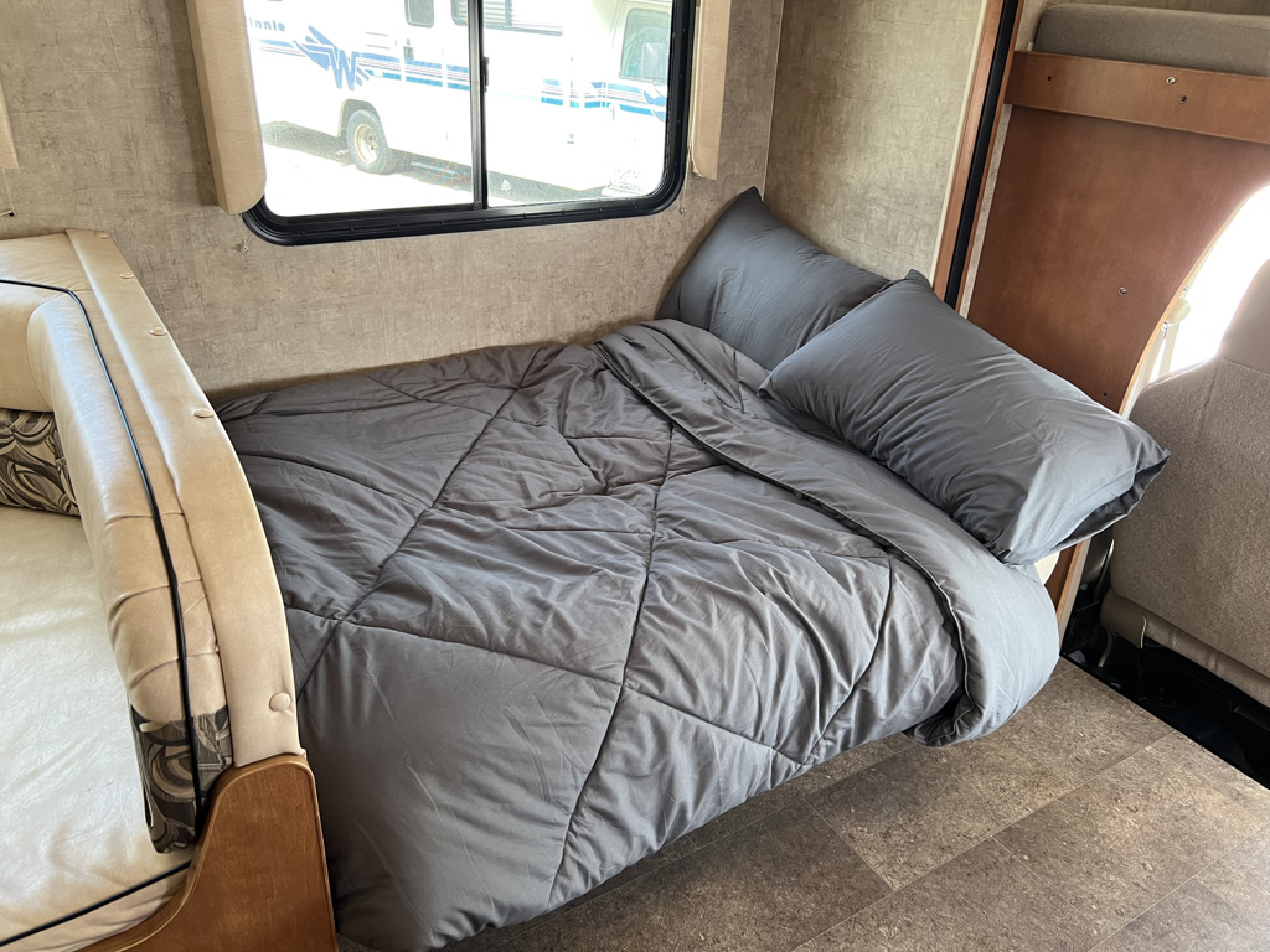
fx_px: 954
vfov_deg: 53.1
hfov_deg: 67.3
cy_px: 476
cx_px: 635
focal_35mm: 26
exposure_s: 1/84
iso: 125
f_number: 1.5
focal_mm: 5.7
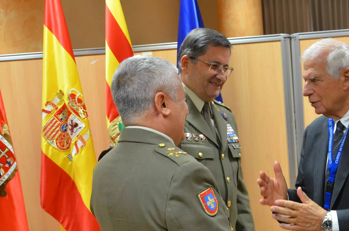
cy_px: 139
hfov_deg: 30.2
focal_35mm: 66
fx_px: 638
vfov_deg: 20.5
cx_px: 248
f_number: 4
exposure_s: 1/60
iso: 720
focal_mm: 26
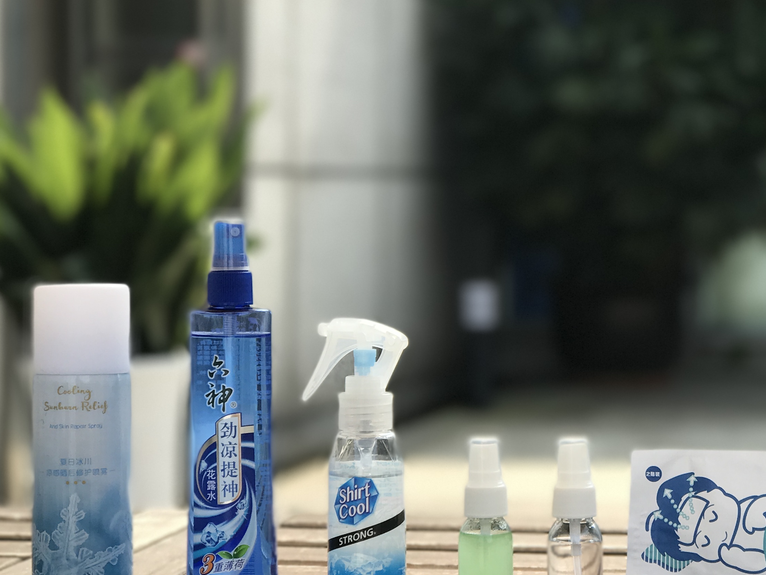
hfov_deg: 18.8
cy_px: 276
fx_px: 2279
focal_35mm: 103
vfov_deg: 14.4
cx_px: 655
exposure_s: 1/368
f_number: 2.8
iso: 20
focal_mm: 6.6
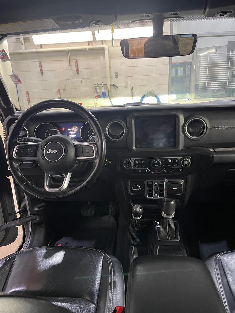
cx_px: 118
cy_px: 156
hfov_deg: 54.9
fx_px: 226
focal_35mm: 25
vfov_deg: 69.4
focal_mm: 5.1
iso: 160
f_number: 1.6
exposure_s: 1/60
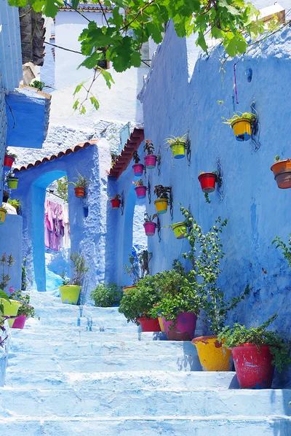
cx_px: 146
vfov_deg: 33.4
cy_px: 218
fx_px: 726
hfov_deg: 22.7
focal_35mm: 60
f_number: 9.5
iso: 200
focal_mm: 40
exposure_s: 1/250
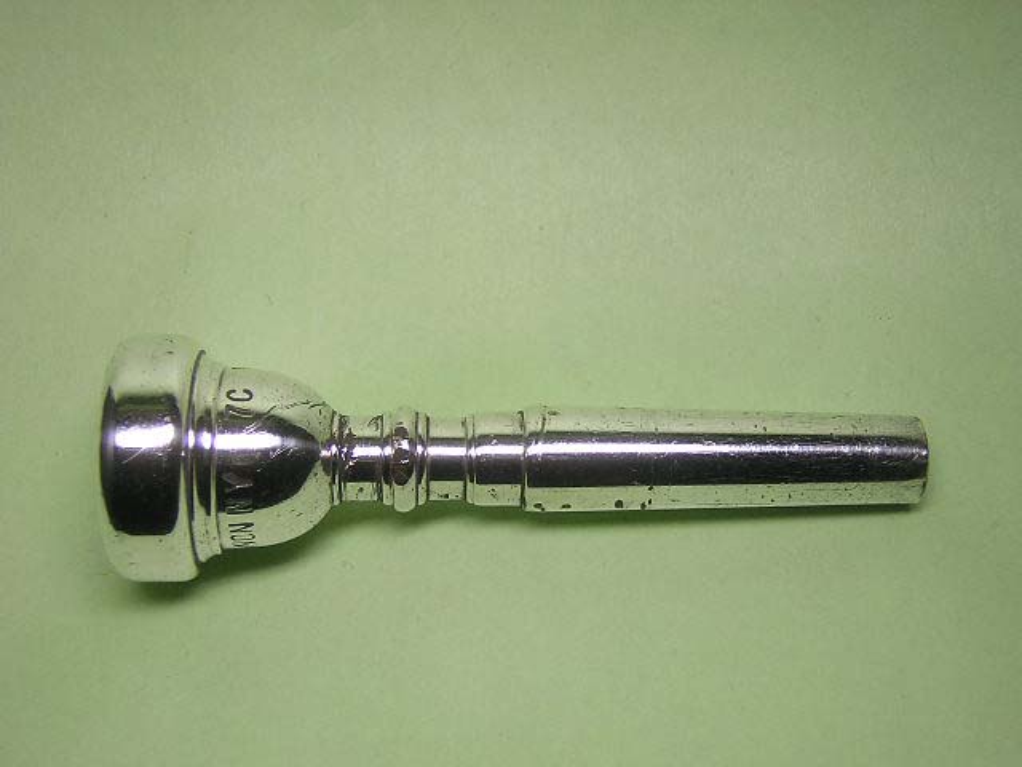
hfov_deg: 35.5
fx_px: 1594
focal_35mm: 54
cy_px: 384
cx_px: 511
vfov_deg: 27.0
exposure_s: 1/93
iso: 100
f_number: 3.2
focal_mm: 7.1
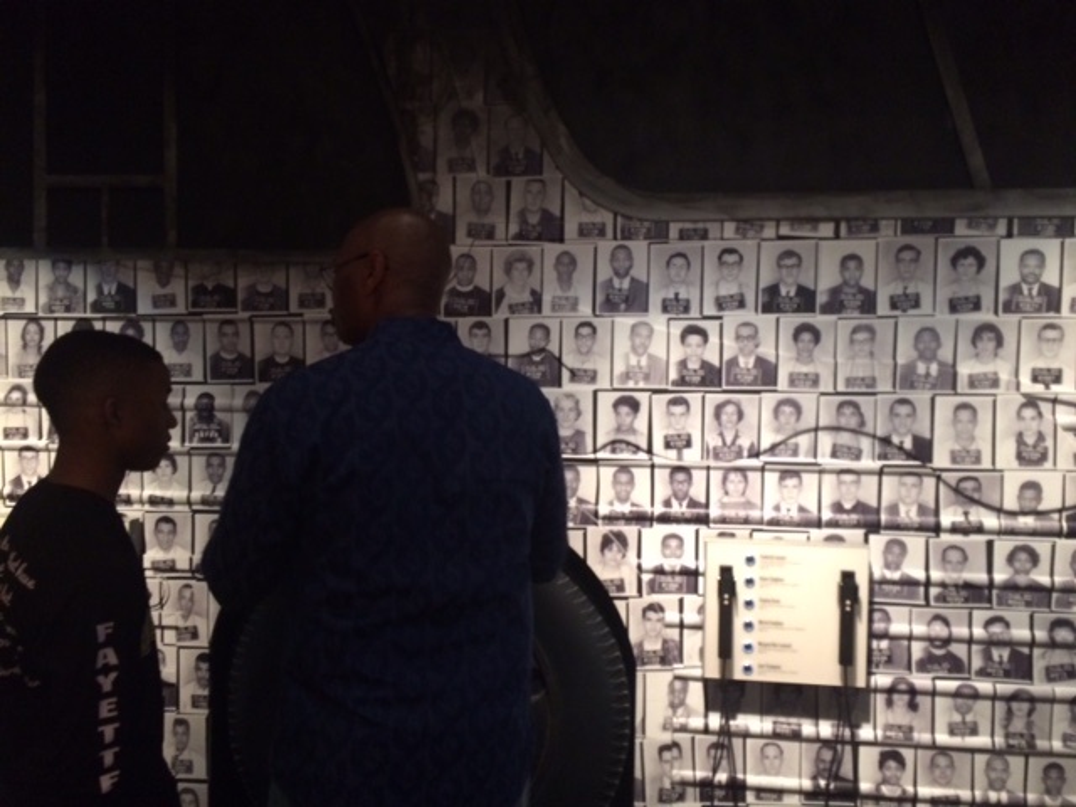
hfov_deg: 61.7
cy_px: 404
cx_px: 538
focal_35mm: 29
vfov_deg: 48.2
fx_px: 901
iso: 320
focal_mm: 4.15
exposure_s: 1/24
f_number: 2.2
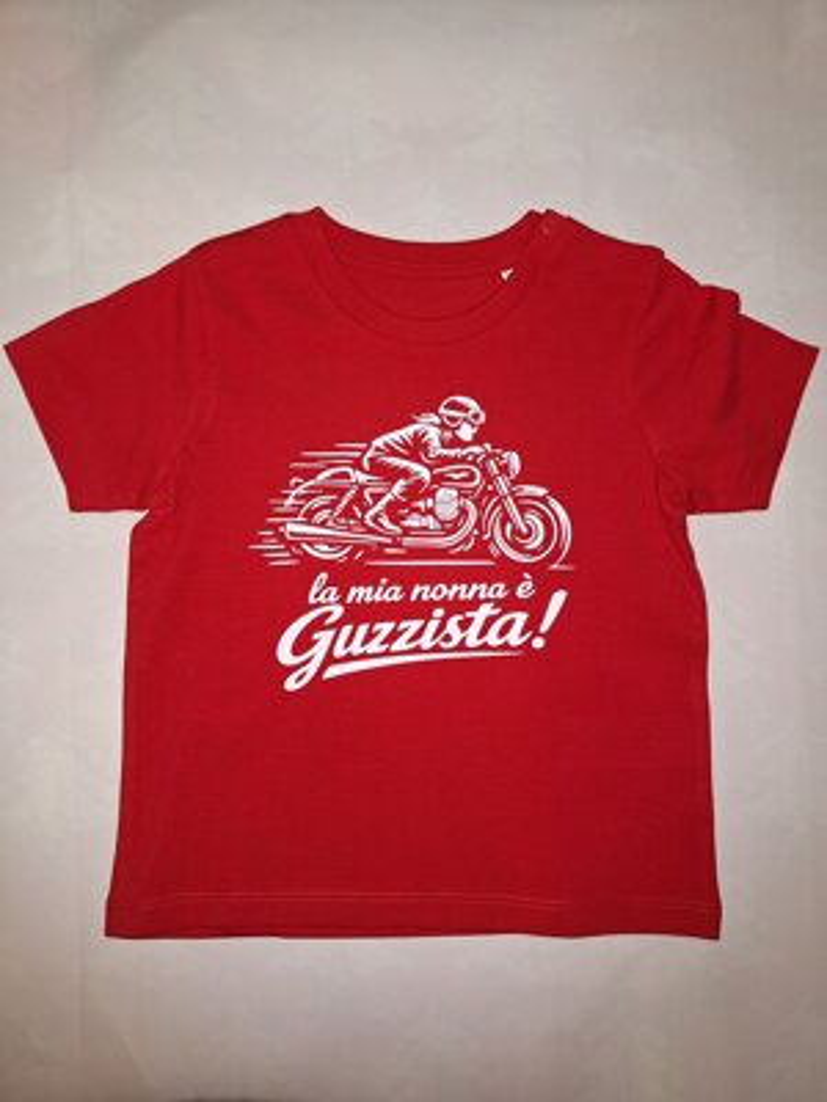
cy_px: 551
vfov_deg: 73.9
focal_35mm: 23
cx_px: 414
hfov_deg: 58.9
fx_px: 733
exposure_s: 1/50
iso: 64
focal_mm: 5.54
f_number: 1.8
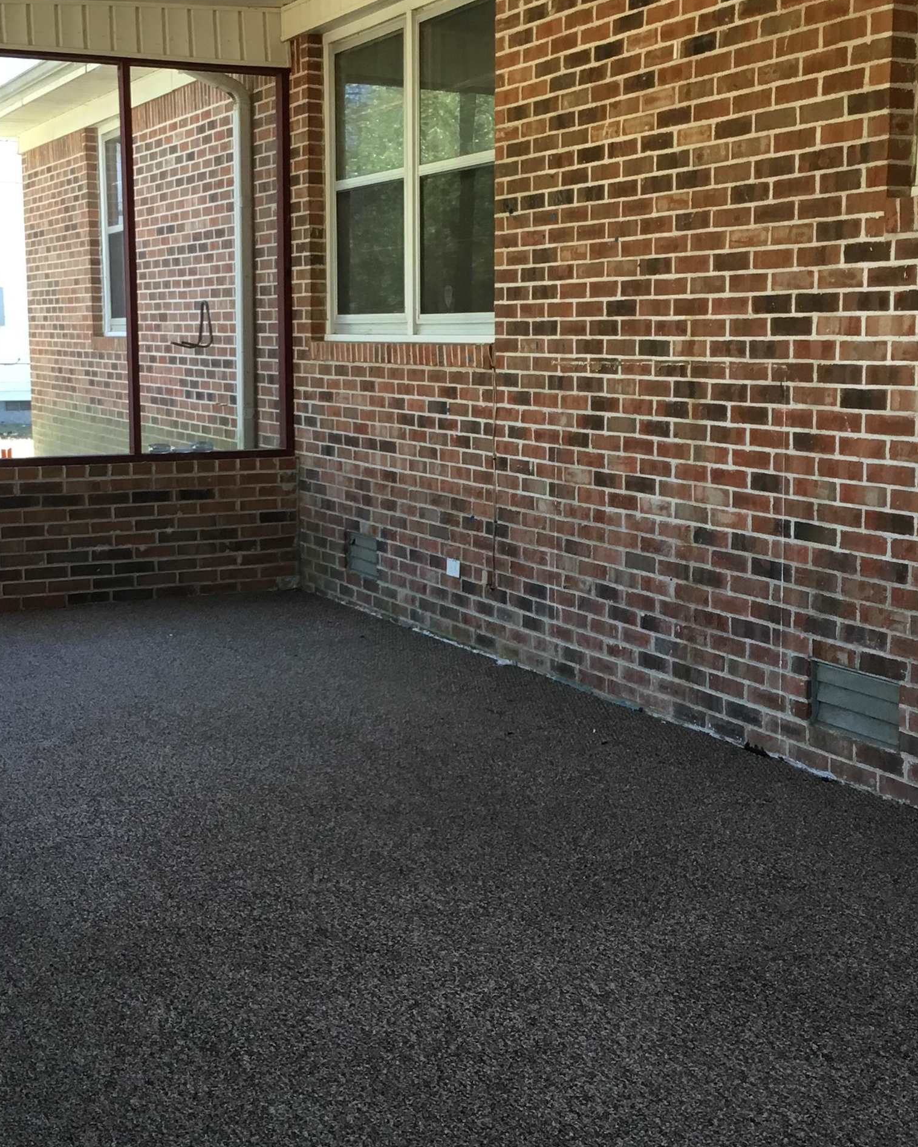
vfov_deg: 38.0
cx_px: 460
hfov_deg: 30.8
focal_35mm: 49
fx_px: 1664
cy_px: 542
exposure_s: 1/40
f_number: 2.4
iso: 25
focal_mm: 3.3
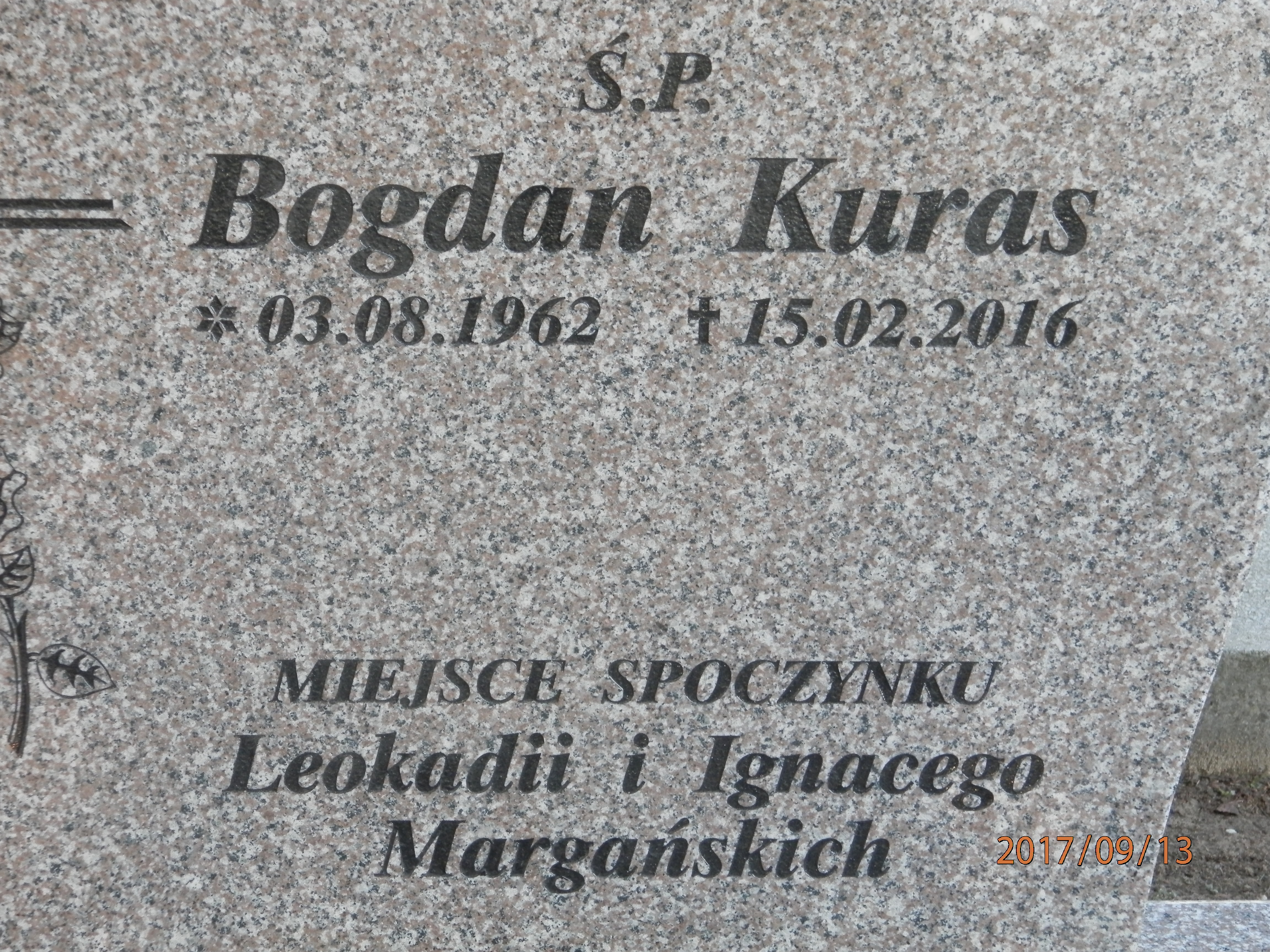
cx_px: 635
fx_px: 3008
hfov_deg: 23.8
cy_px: 476
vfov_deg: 18.0
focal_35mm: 82
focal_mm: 14.6
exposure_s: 1/40
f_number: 4.2
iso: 200
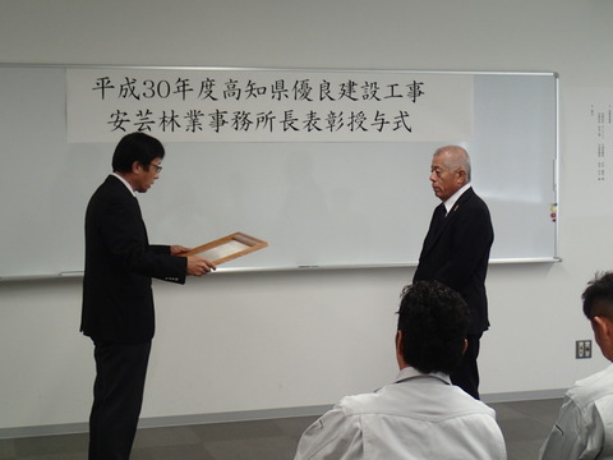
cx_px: 306
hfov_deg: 31.7
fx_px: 1080
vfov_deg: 24.0
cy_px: 230
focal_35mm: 61
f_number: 3.6
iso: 200
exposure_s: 1/80
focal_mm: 11.01
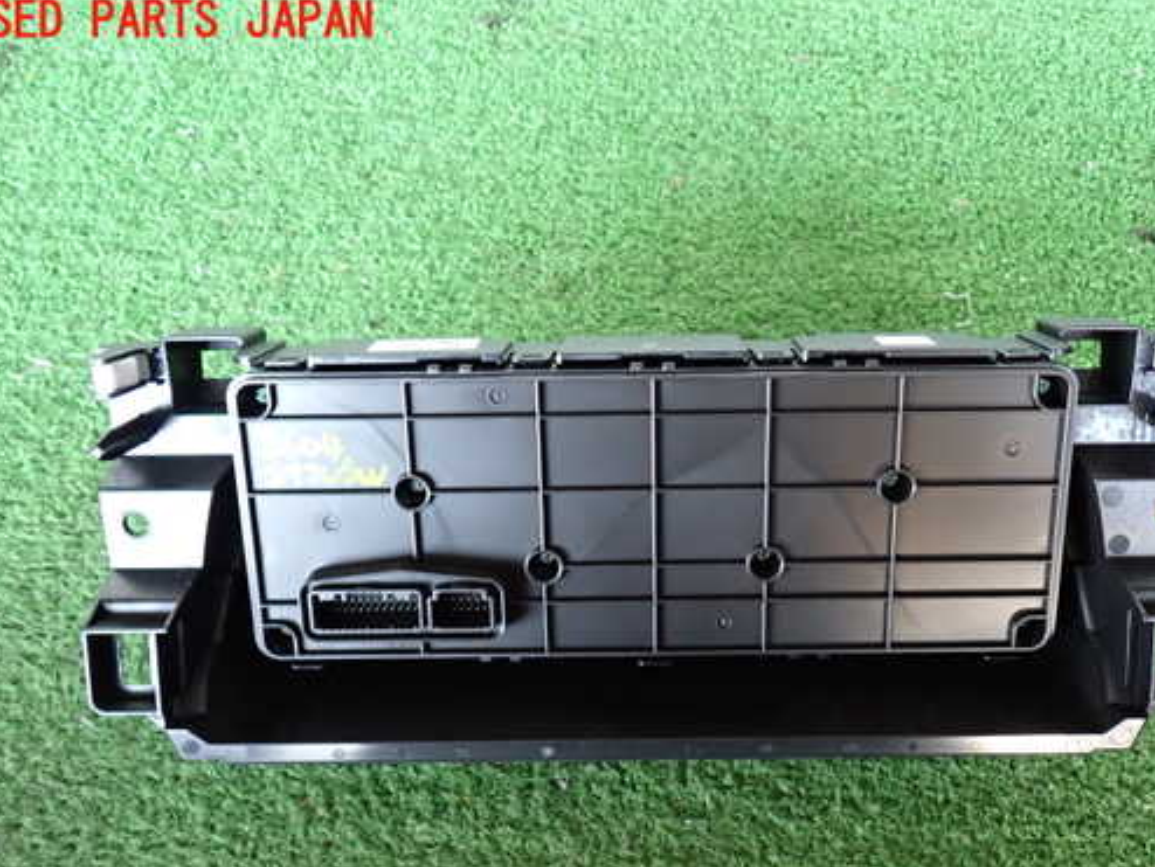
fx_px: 1135
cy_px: 519
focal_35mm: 34
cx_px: 650
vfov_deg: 41.6
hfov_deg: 53.8
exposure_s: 1/30
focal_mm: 5.05
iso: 640
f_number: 2.2
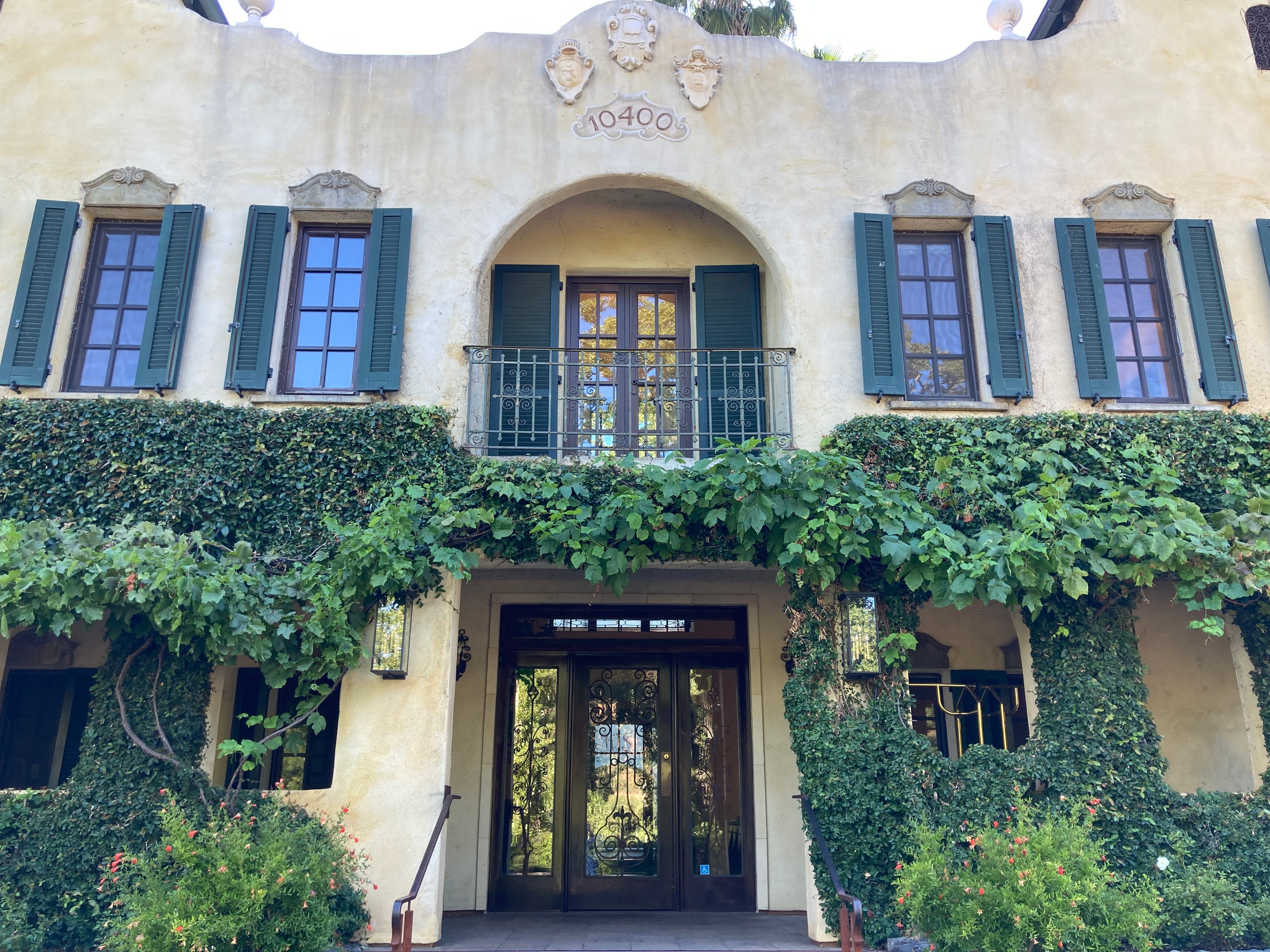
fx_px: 1027
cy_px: 476
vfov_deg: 49.7
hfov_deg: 63.4
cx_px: 635
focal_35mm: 28
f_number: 1.8
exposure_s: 1/121
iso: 25
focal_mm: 3.99
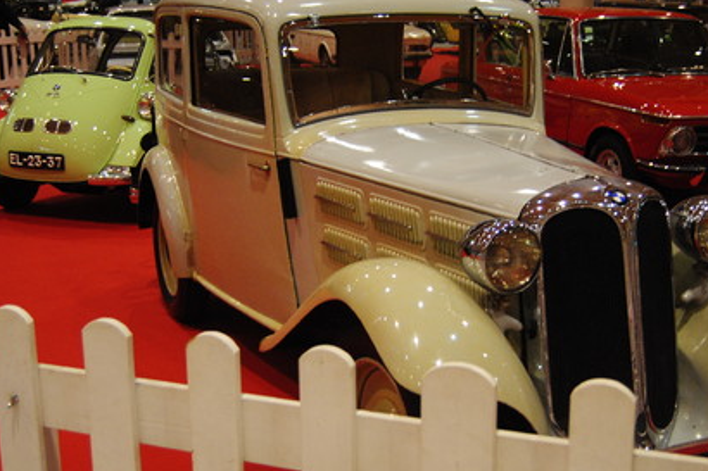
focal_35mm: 55
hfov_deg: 36.2
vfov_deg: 24.6
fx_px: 1081
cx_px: 387
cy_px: 253
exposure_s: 1/30
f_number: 4.2
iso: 400
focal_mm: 30
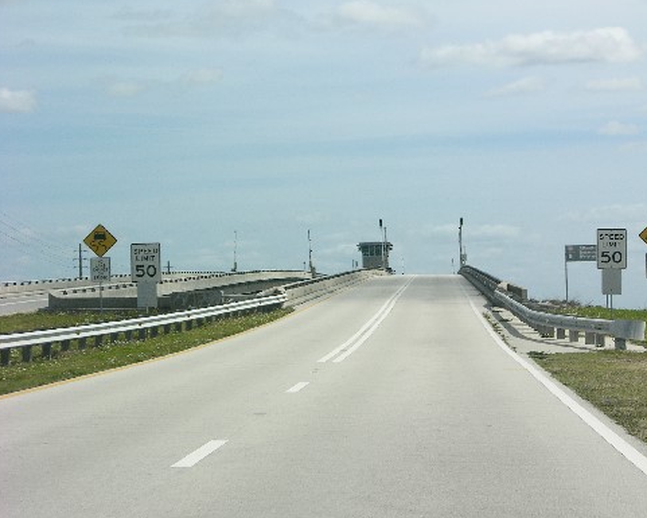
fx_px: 2509
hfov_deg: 14.7
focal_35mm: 131
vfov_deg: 11.8
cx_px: 381
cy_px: 258
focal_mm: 27.3
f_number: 6.6
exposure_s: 1/235
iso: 50
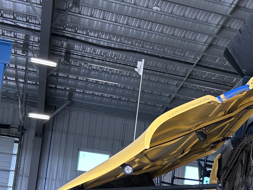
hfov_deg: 18.7
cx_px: 386
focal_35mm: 92
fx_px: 673
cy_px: 202
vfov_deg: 15.7
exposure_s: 1/207
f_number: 1.5
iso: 40
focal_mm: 5.7
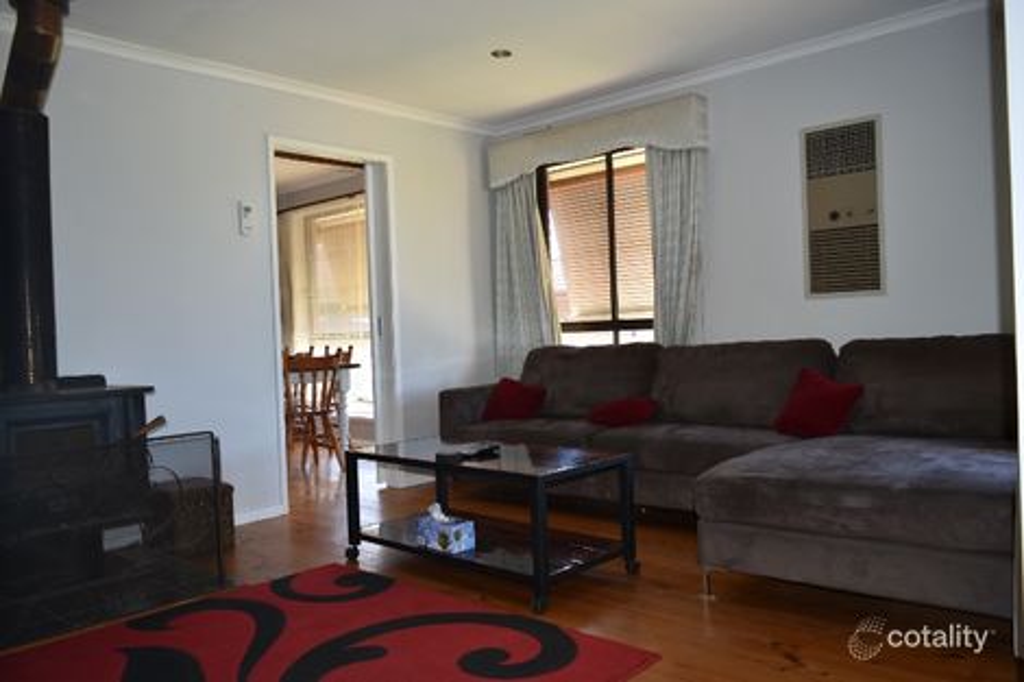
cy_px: 341
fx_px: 768
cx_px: 512
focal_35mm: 27
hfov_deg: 67.4
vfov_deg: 47.9
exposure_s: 1/100
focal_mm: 18
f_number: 4
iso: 250
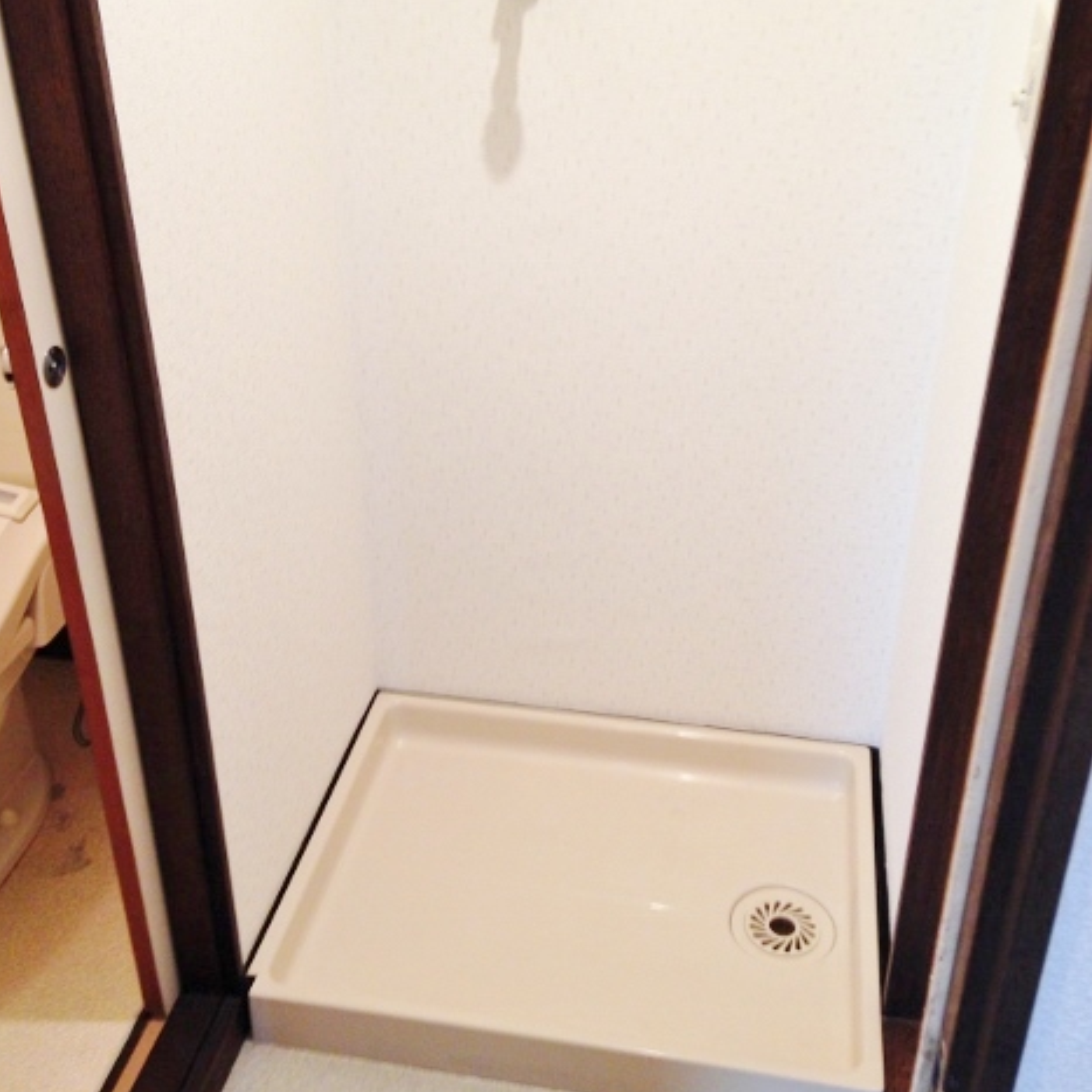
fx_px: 1428
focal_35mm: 40
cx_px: 533
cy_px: 482
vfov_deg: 41.8
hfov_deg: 41.9
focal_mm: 4.12
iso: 80
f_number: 2.4
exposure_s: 1/20
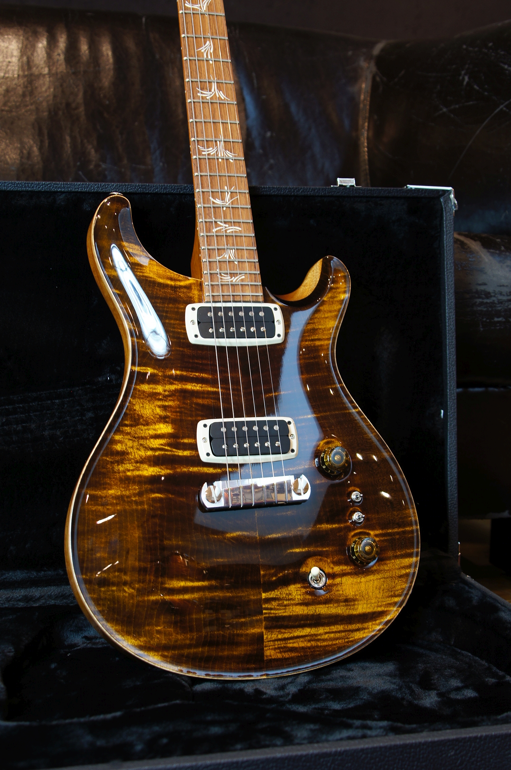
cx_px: 256
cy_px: 385
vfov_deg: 37.9
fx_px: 1120
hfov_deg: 25.7
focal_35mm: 52
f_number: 5.6
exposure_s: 1/4
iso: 100
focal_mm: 35
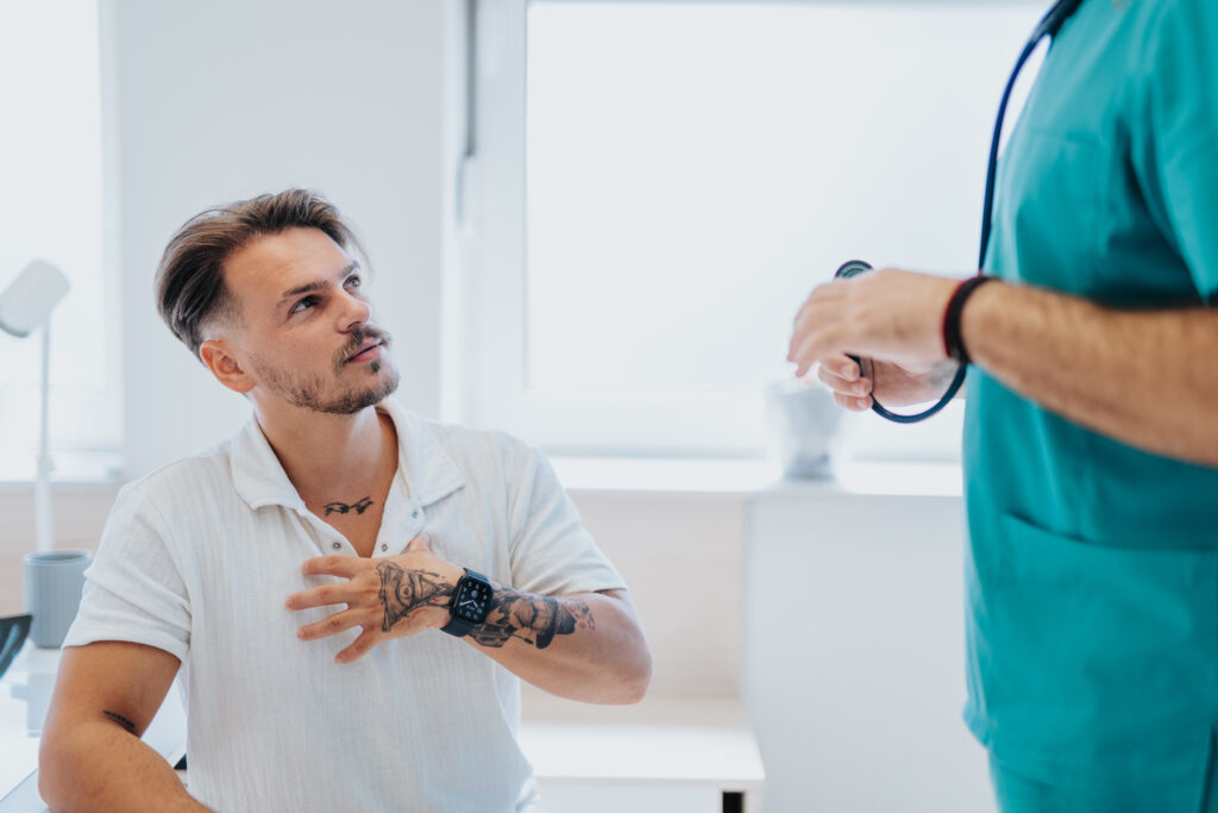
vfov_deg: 27.0
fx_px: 1692
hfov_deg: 39.6
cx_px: 609
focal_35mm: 50
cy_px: 406
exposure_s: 1/400
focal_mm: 50
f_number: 1.6
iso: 100
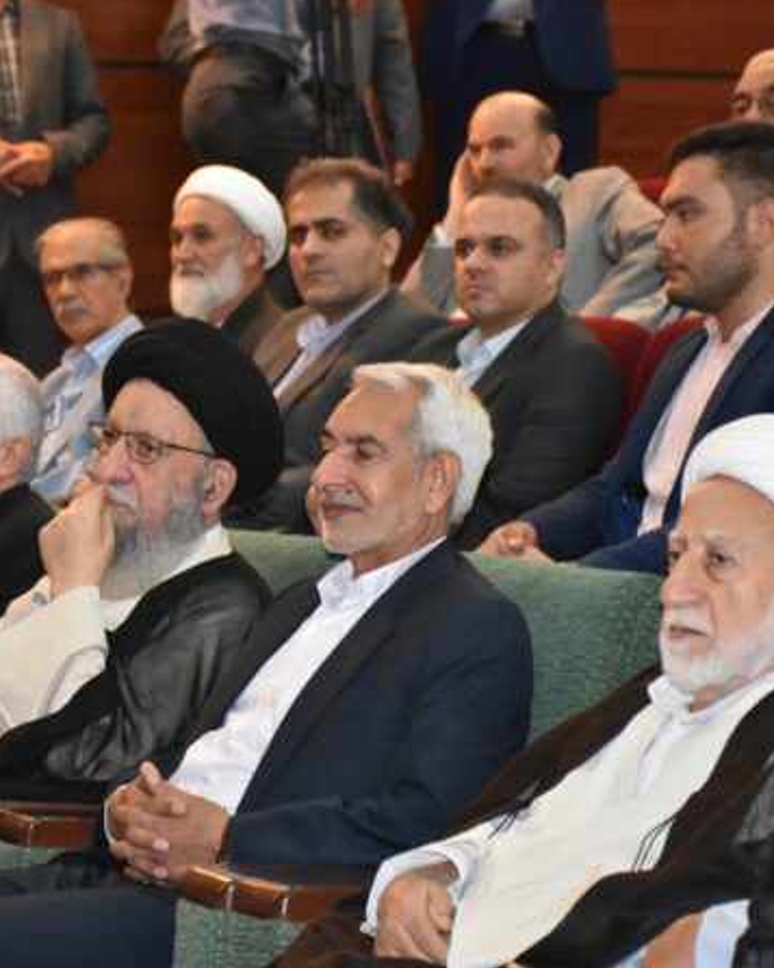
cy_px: 484
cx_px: 172
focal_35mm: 132
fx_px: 3778
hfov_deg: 11.7
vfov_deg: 14.6
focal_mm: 62
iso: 3200
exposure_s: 1/100
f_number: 5
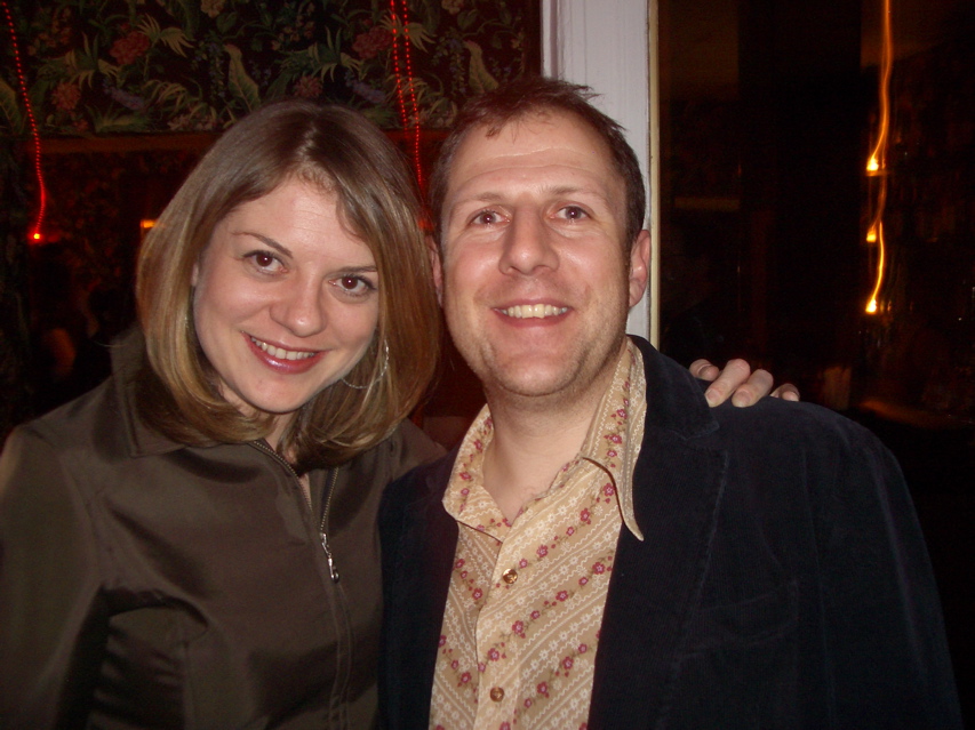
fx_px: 985
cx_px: 488
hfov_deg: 52.6
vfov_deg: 40.7
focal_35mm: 35
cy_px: 365
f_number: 2.6
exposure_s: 2
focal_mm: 5.8
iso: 100
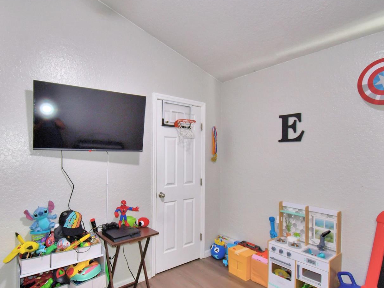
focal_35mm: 19
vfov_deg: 68.6
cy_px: 154
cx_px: 167
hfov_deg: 84.2
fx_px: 211
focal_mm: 10
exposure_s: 1/30
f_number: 4.5
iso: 450
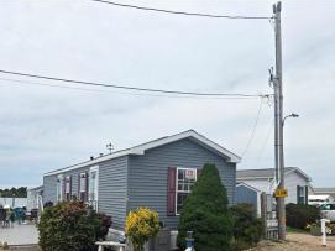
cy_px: 184
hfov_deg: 53.9
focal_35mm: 34
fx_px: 329
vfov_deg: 40.7
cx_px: 148
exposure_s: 1/1799
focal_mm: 5.4
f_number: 1.8
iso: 25
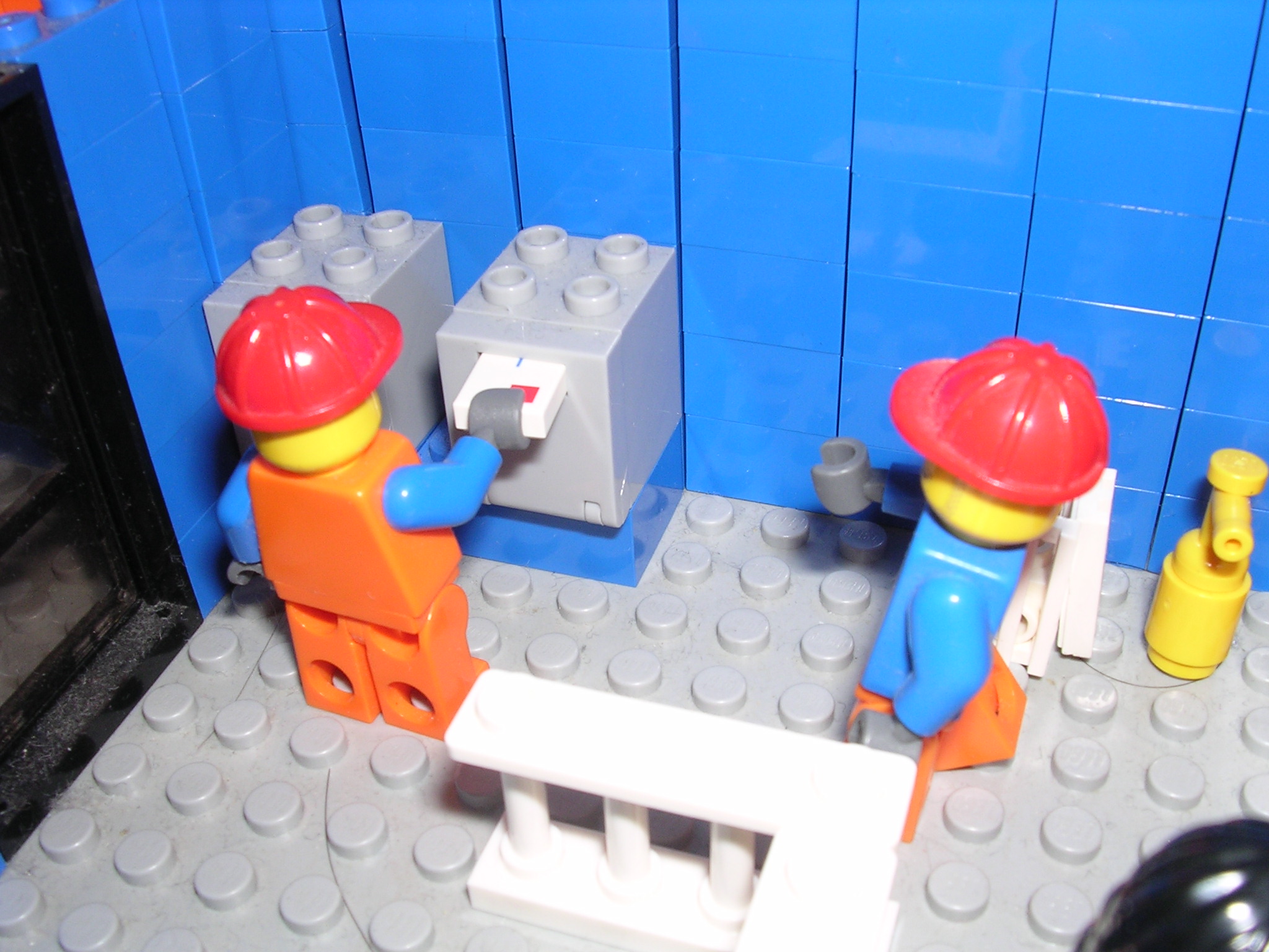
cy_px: 476
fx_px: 1393
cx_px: 634
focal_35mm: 38
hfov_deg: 49.0
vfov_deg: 37.7
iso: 100
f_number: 5.6
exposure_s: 1/60.1
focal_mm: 5.8
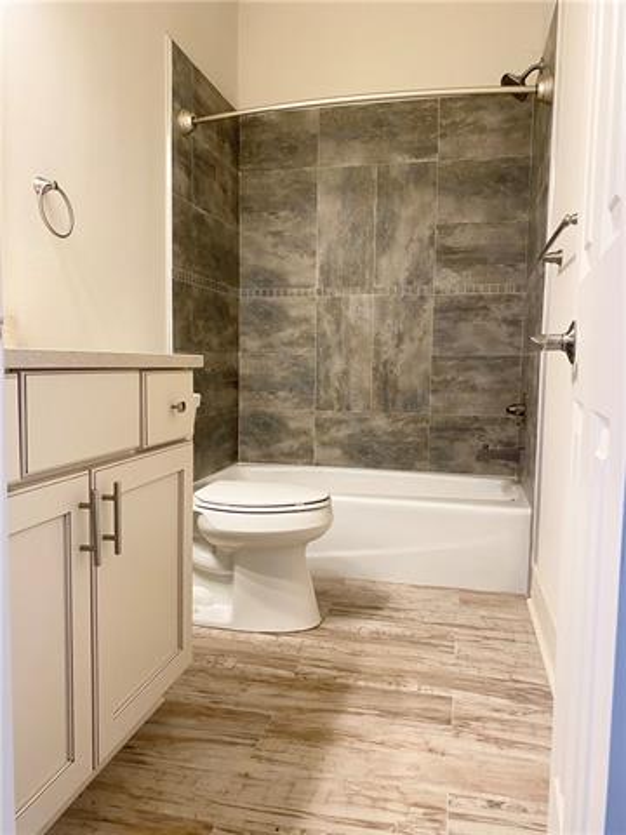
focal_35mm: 26
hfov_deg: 53.1
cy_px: 418
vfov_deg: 67.3
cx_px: 313
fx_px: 627
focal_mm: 4.25
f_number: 1.8
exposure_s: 1/60
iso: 125
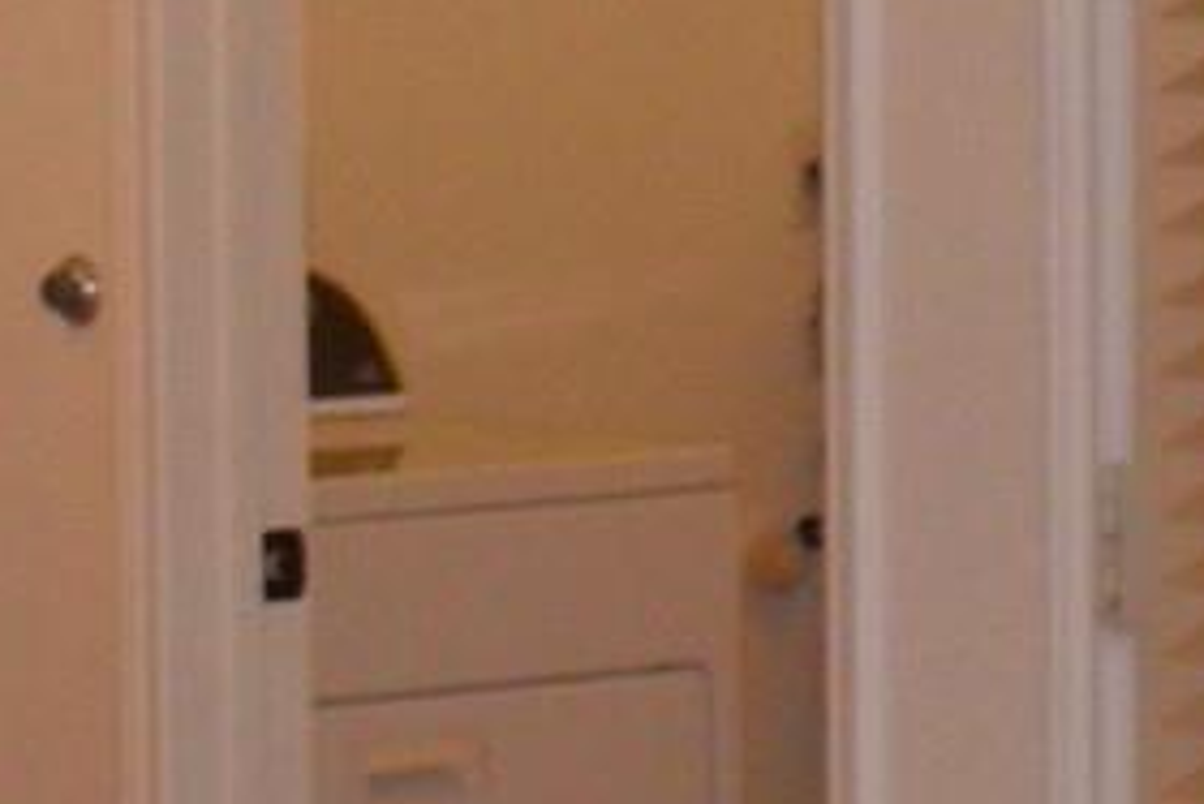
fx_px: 7127
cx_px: -181
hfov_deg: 9.5
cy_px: 464
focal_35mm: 213
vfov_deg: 6.5
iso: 100
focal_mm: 4.9
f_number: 2.8
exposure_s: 1/30
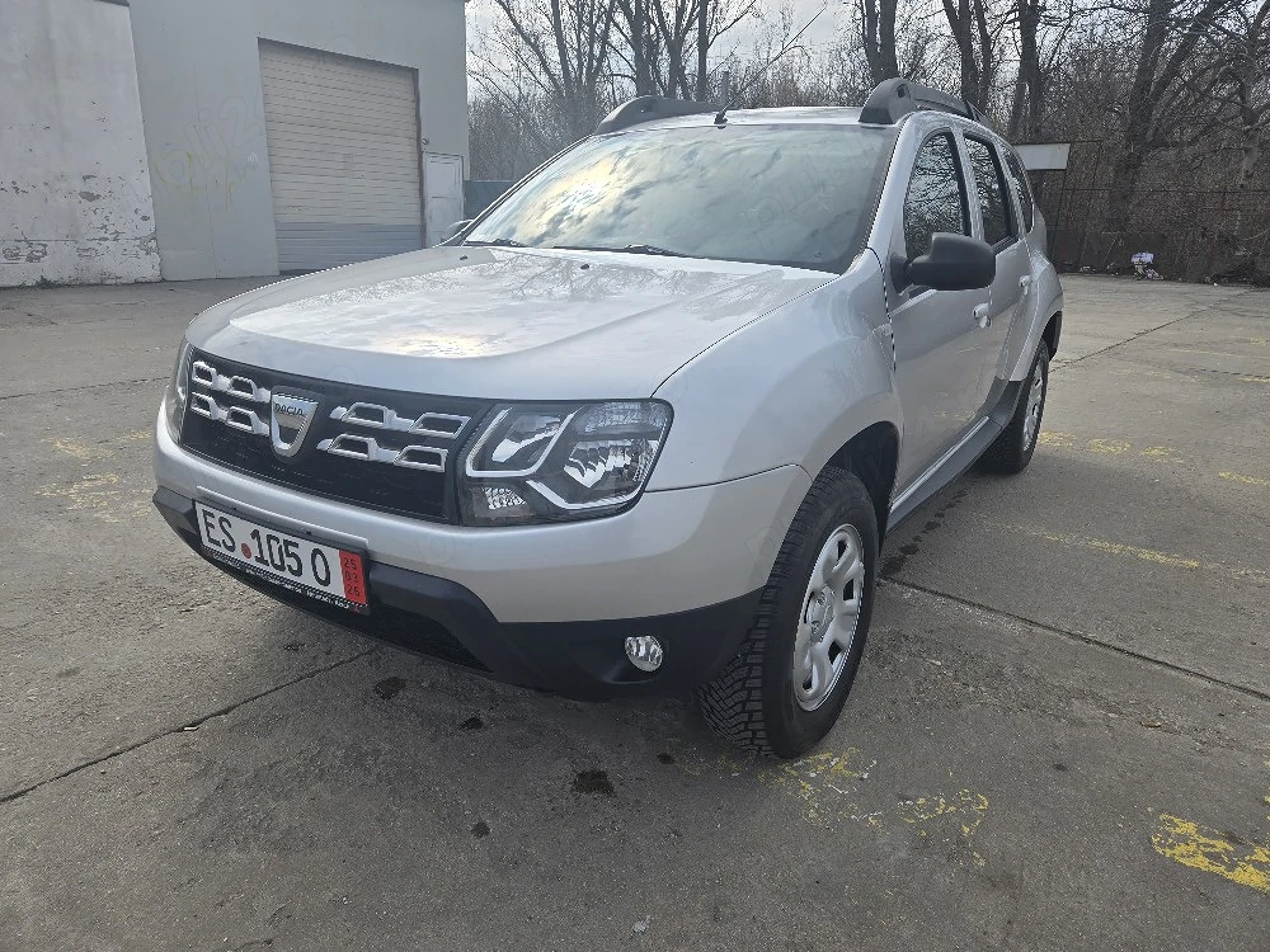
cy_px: 476
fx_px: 844
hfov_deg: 73.9
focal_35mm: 23
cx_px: 635
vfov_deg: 58.9
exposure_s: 1/3333
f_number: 1.8
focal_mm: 5.4
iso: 32
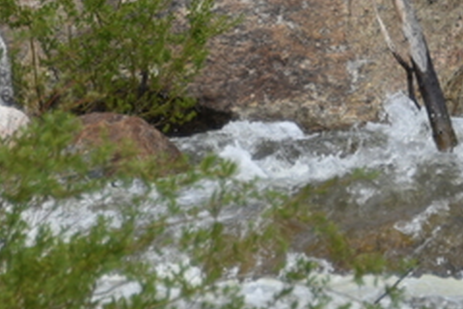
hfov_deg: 1.9
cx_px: 662
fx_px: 13735
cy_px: -185
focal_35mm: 1068
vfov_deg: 1.3
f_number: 6.3
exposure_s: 1/400
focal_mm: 200
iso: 100
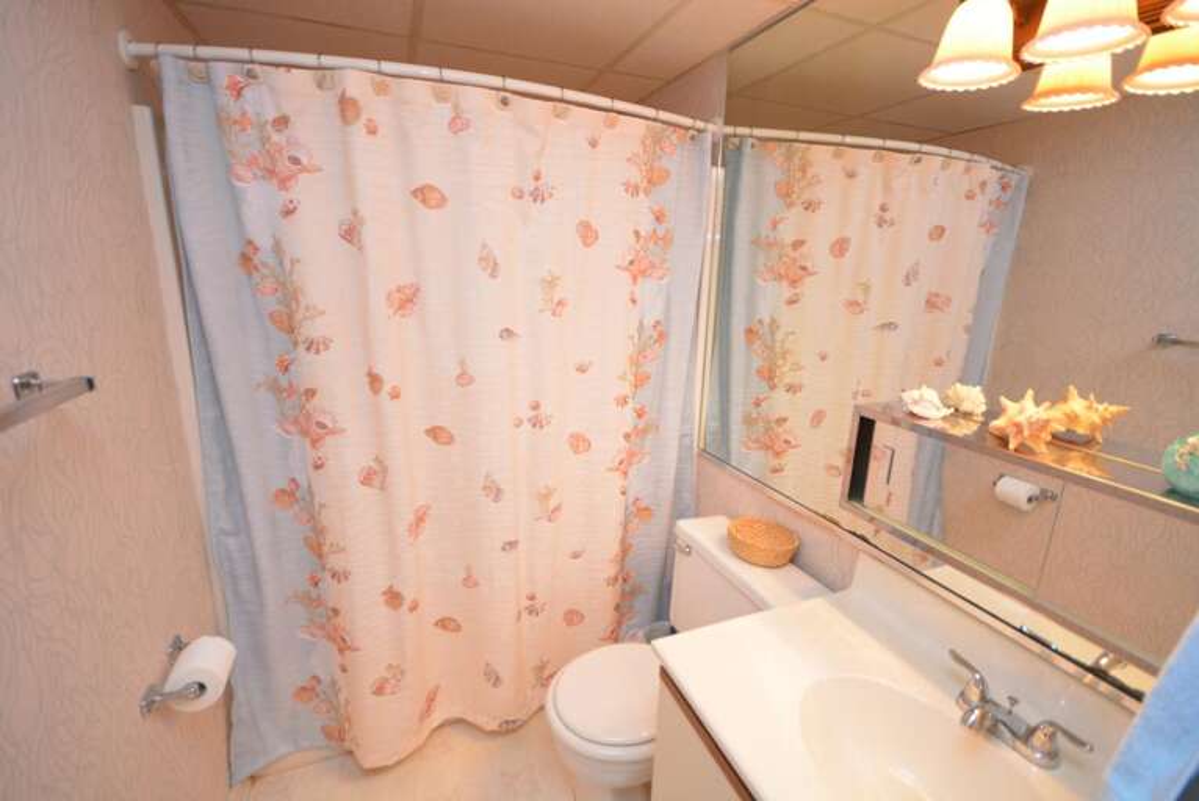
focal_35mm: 15
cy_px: 400
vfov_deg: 77.4
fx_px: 500
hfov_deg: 100.3
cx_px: 600
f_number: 4
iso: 1250
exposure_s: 1/60
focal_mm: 10
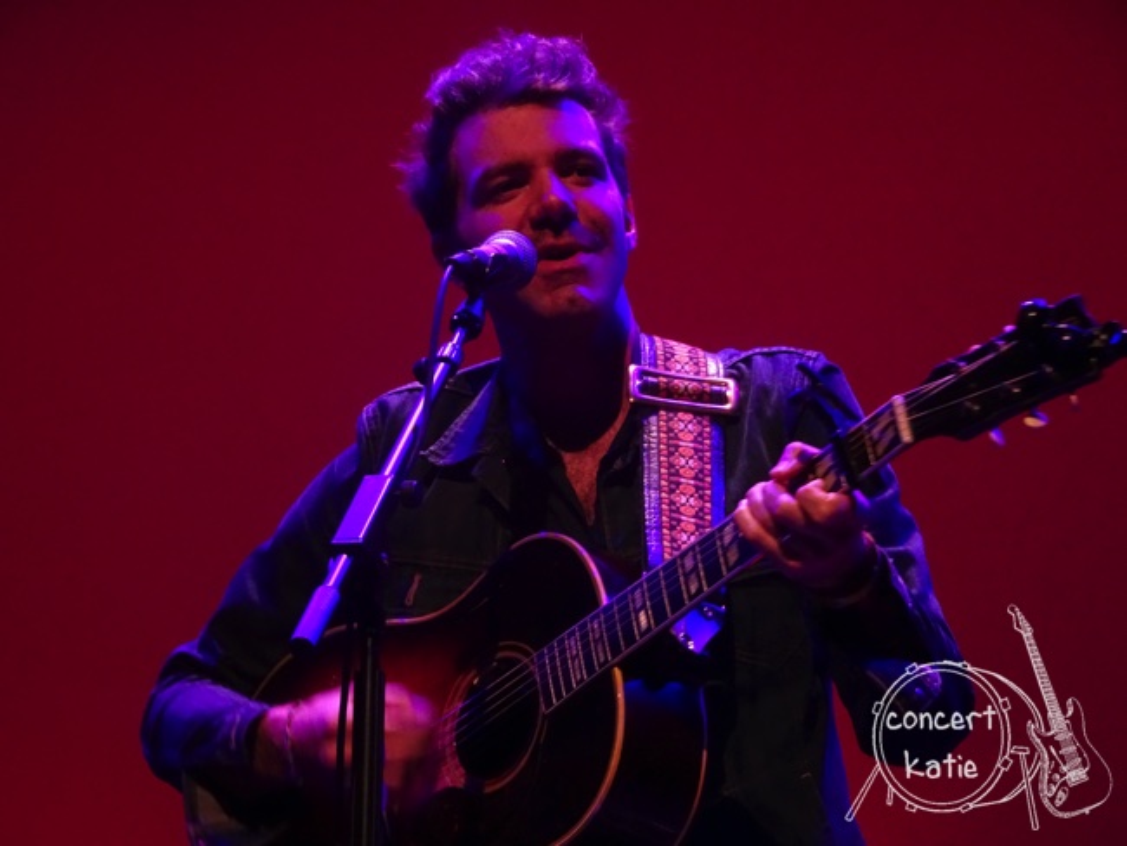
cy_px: 423
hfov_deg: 12.8
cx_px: 564
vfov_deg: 9.6
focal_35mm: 154
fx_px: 5016
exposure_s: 1/50
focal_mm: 26.39
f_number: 5.6
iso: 800
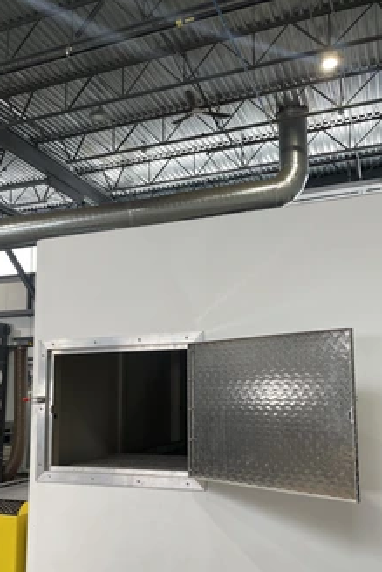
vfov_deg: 56.9
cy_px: 335
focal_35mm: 33
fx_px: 525
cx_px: 181
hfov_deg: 40.0
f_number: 1.6
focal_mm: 4.2
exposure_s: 1/120
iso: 40
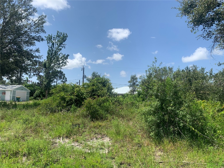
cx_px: 112
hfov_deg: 67.3
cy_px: 84
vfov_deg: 53.1
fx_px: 168
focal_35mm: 26
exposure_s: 1/2364
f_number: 1.8
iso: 25
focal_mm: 4.25
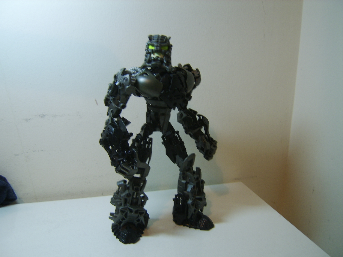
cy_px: 128
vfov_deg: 45.4
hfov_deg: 58.4
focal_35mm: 31
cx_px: 172
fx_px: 307
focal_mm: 8.13
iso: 71
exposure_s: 1/15
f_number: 2.7
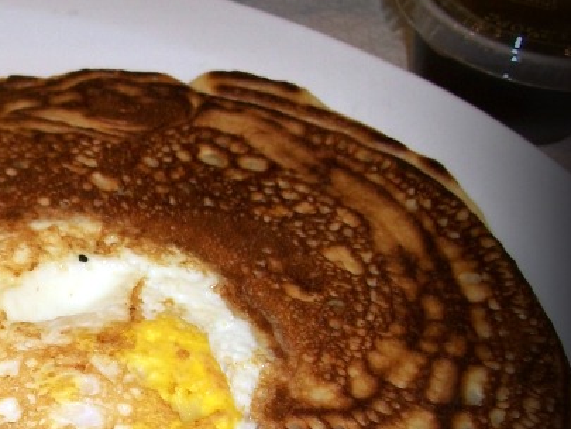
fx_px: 1304
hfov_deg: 22.6
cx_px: -130
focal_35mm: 79
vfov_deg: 18.5
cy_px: 349
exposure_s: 1/30
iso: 80
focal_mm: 5.7
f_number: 2.9
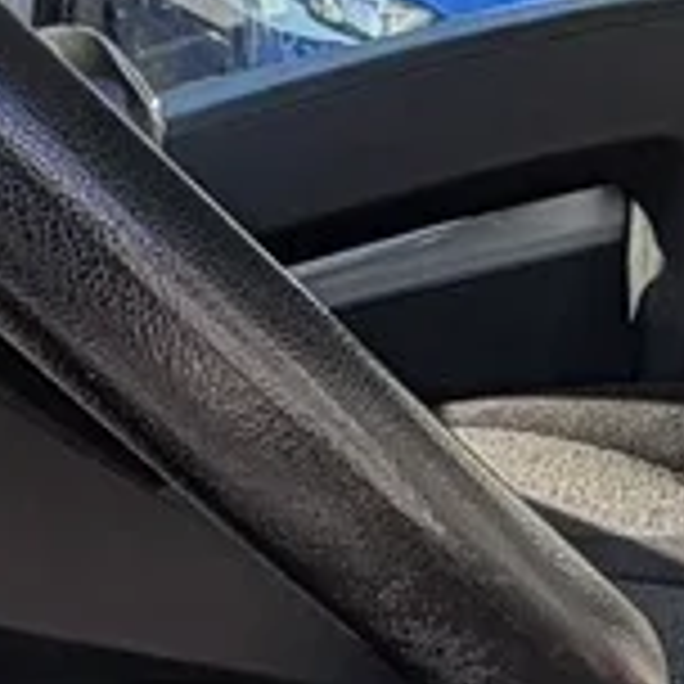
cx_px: 873
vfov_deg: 13.3
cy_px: 9
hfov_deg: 13.0
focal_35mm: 130
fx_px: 2906
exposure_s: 1/199
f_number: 2.2
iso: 40
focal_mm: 2.22
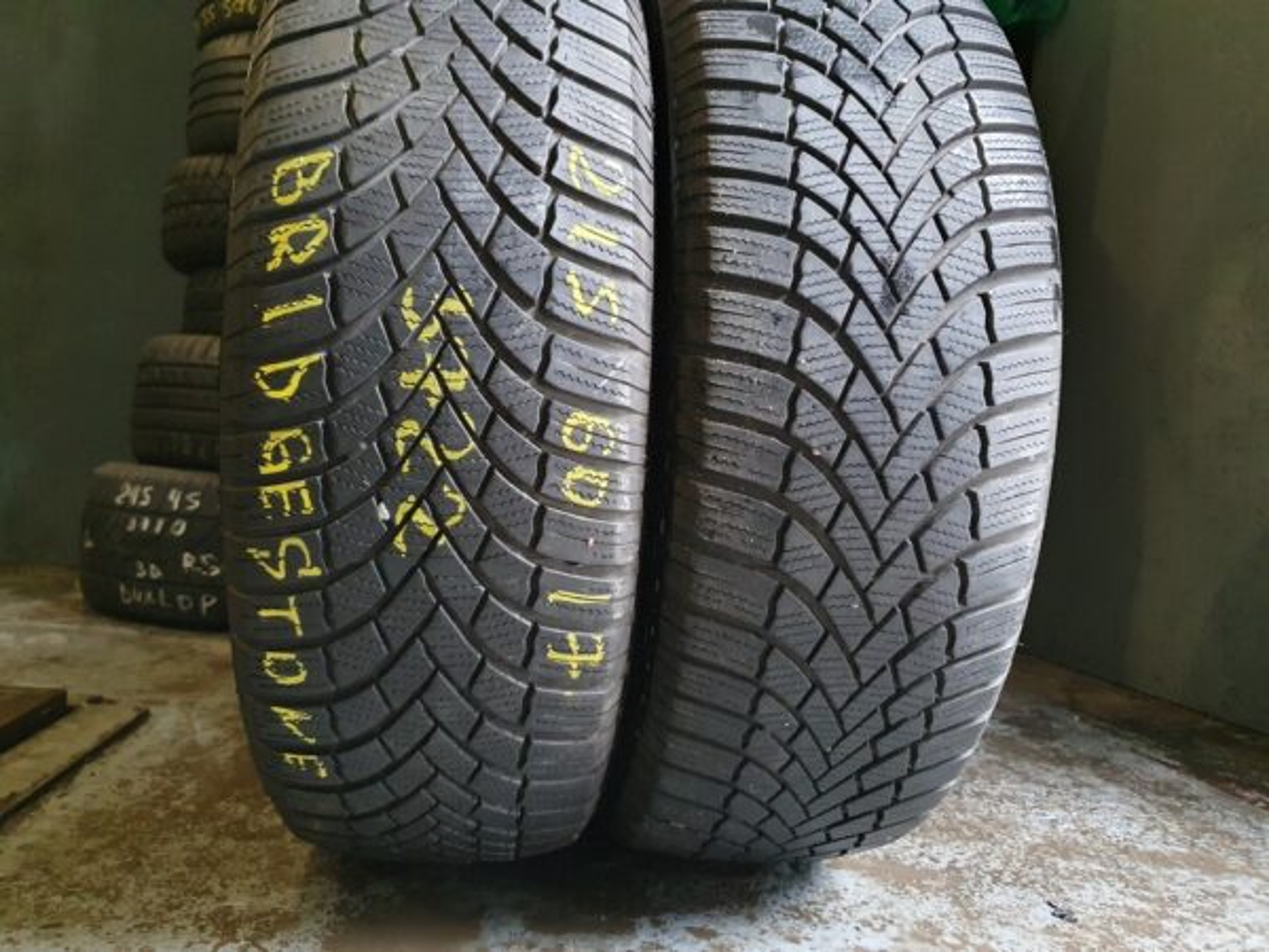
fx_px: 953
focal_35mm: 26
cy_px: 476
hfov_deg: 67.3
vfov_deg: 53.1
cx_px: 634
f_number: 1.5
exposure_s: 1/50
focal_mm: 4.32
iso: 640
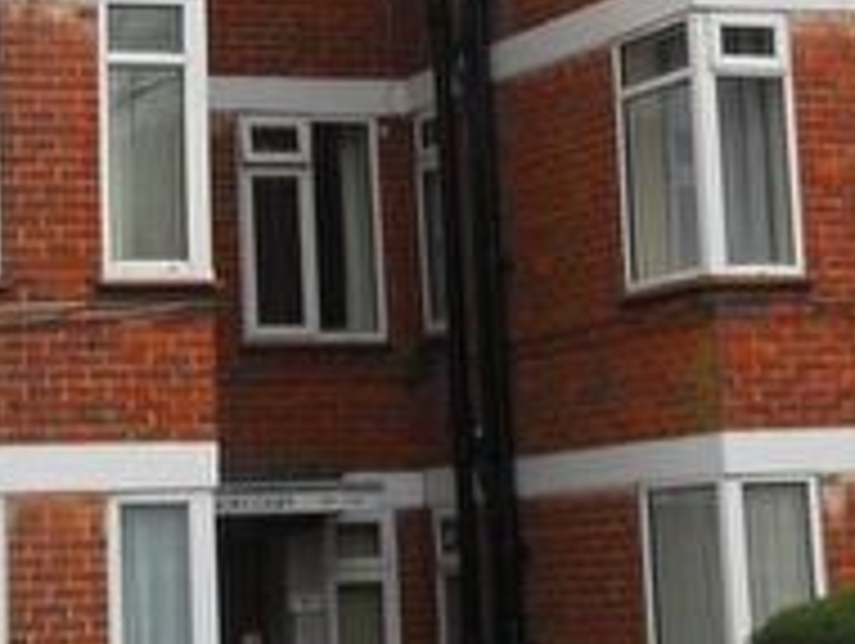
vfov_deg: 10.4
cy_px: -146
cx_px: 256
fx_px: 3462
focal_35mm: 140
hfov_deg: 14.0
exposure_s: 1/400
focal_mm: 6.9
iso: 80
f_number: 3.9
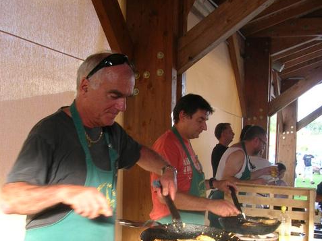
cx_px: 161
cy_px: 209
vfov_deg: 29.7
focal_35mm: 47
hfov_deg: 40.5
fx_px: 437
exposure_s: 1/43.3
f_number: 2.8
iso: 50
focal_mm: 5.8
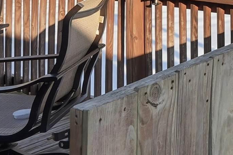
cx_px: 502
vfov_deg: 17.0
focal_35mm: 71
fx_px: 460
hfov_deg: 17.2
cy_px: -91
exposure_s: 1/1000
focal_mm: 16
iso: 250
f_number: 9
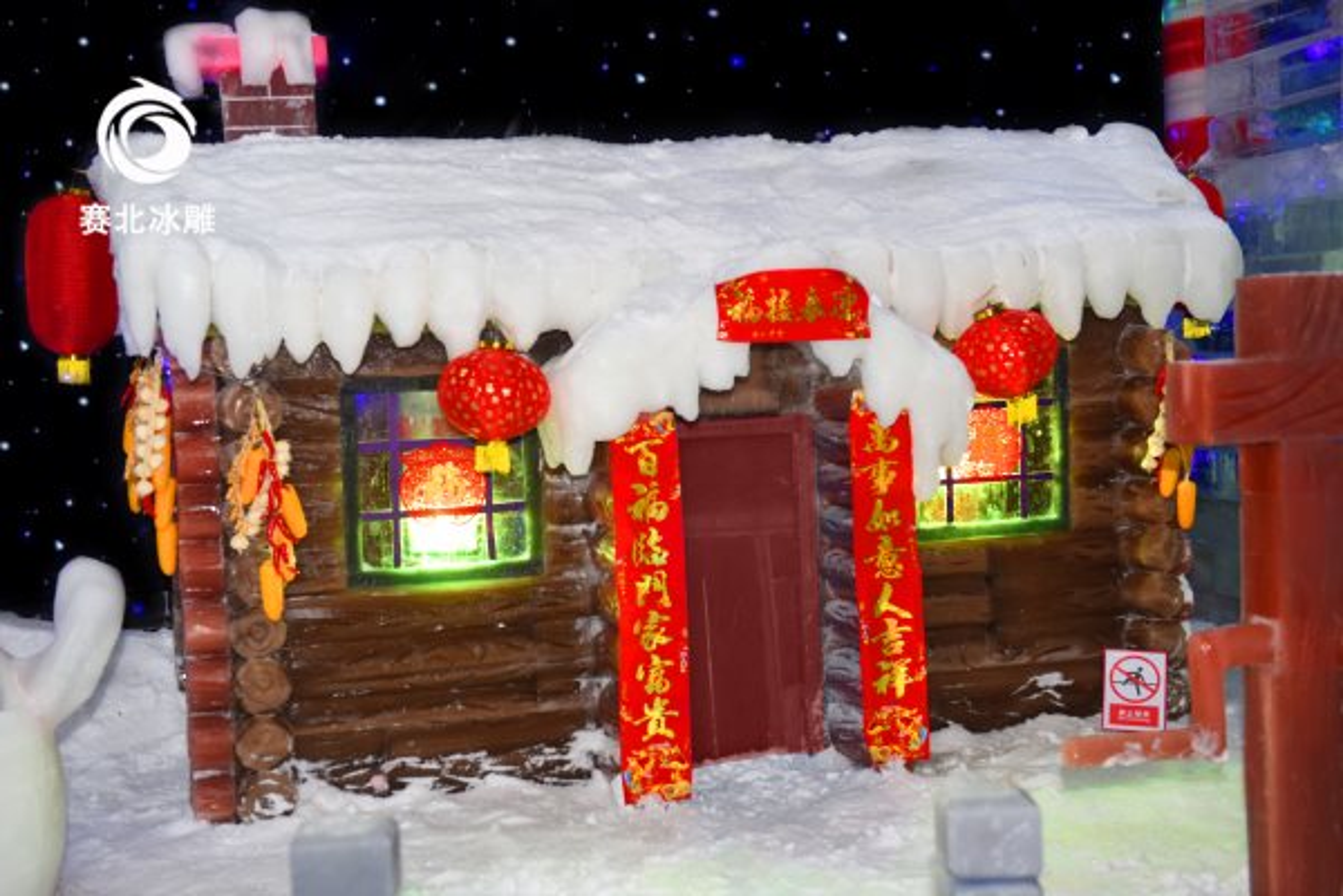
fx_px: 1791
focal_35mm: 48
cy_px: 448
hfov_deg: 41.1
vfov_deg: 28.1
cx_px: 672
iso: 400
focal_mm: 48
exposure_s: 1/50
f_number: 3.5
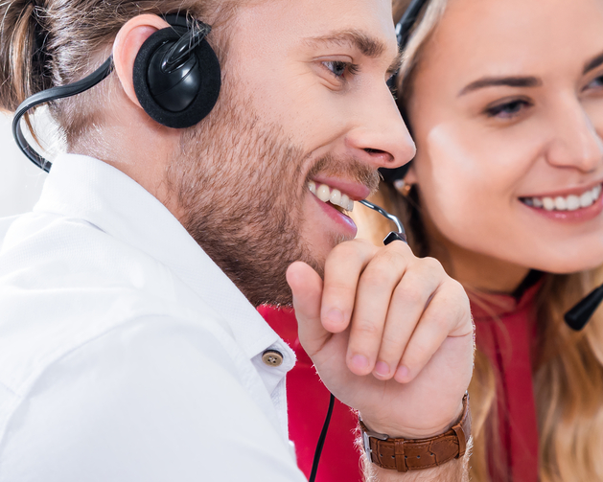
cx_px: 551
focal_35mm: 388
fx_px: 6923
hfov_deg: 5.0
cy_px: 396
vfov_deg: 4.0
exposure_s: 1/200
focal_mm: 130
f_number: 3.5
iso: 200
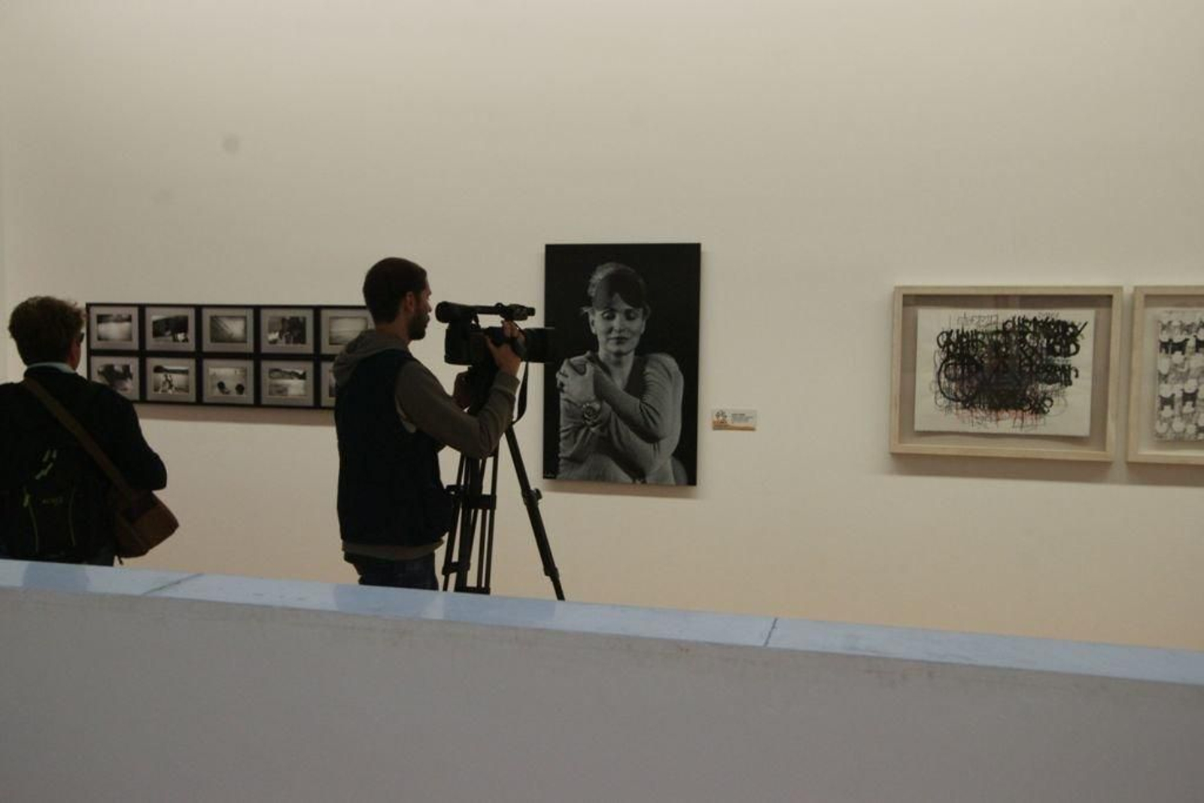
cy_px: 402
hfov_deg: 54.4
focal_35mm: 35
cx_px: 602
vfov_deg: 37.9
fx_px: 1171
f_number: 7.1
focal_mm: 35
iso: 1600
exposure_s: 1/60
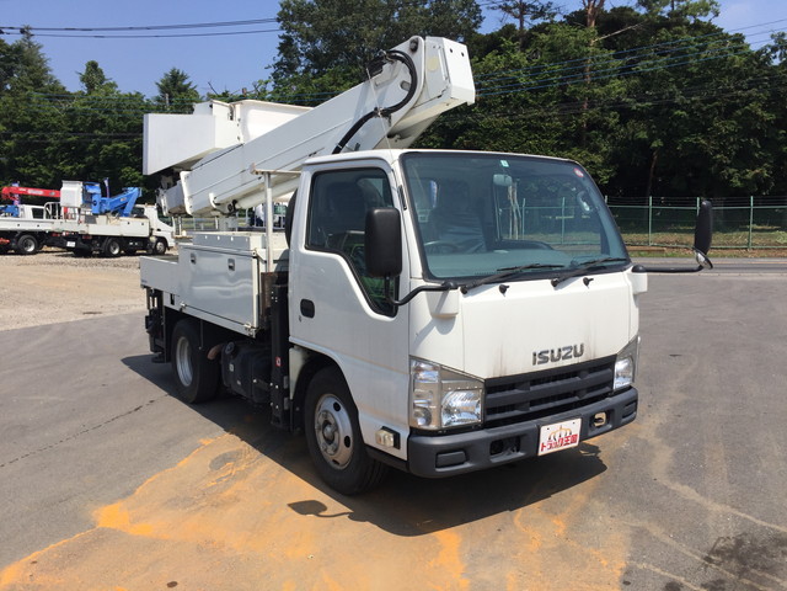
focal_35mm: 29
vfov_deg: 48.2
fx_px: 659
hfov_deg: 61.7
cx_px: 394
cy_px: 296
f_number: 2.2
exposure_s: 1/2475
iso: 32
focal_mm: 4.15
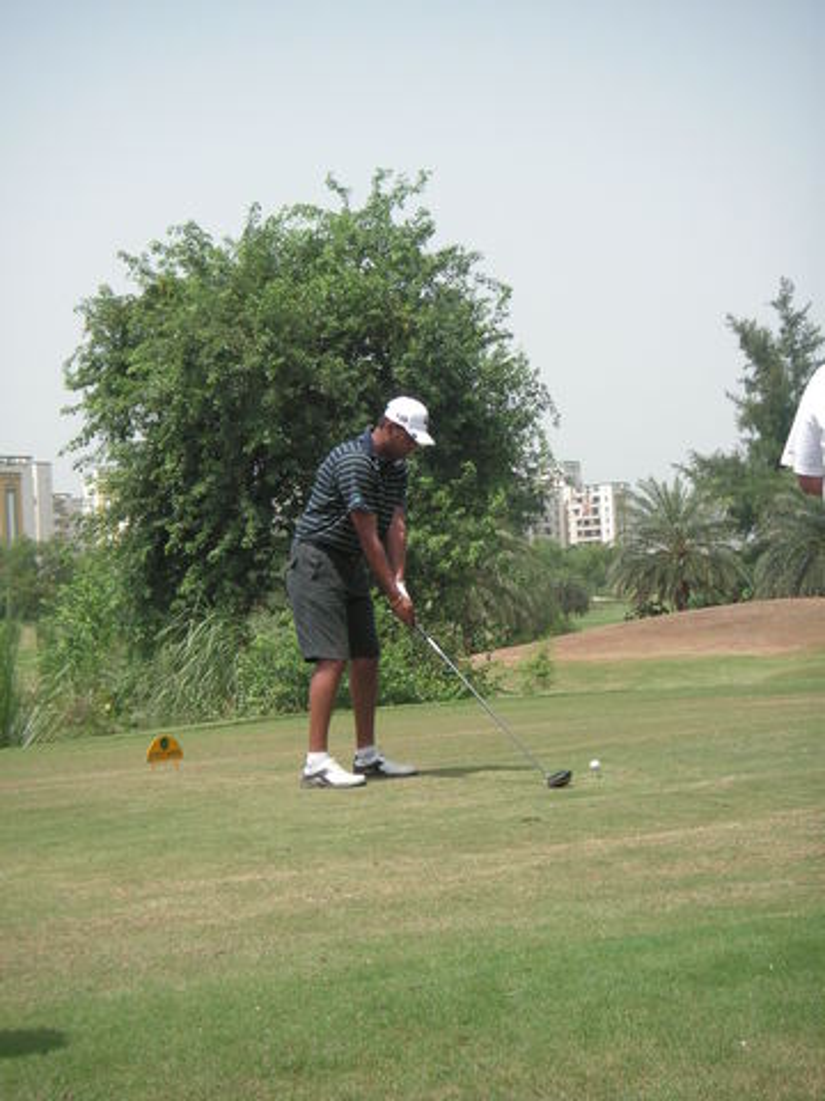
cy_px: 550
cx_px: 412
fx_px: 2224
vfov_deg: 27.8
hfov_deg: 21.0
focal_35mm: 70
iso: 100
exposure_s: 1/1000
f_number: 3.8
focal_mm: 11.6
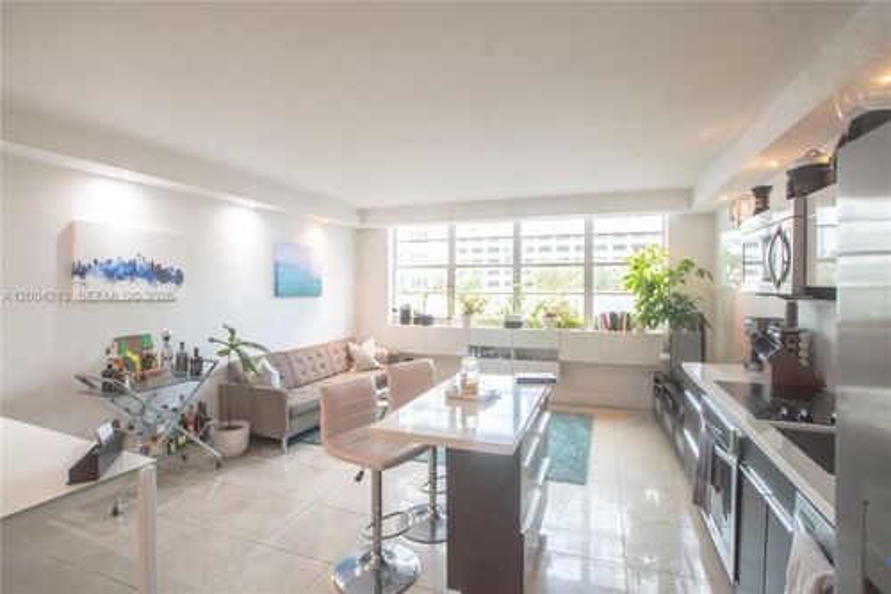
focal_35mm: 16
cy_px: 297
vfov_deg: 72.0
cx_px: 446
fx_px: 408
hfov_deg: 95.0
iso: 400
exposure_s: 1/80
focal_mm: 11
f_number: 4.5
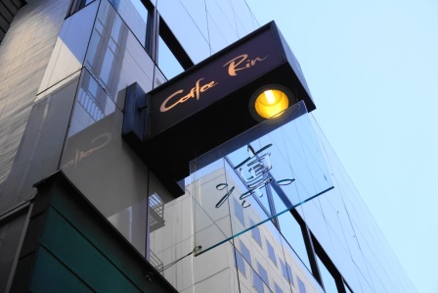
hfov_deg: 41.1
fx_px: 584
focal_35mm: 48
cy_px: 146
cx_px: 219
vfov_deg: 28.1
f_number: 7.1
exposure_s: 1/80
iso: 100
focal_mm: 32
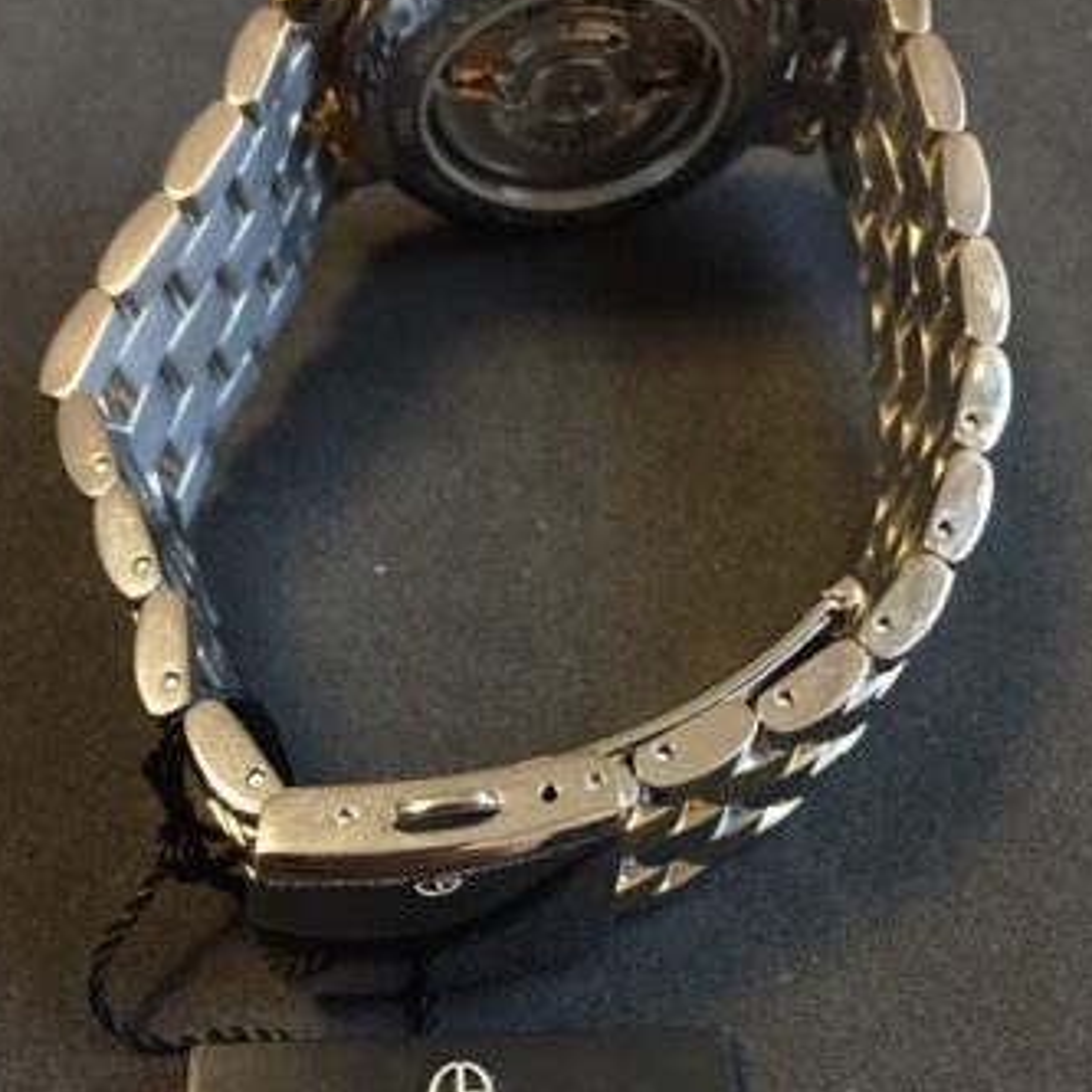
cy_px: 577
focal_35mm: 37
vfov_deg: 44.9
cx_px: 544
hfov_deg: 44.9
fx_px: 1321
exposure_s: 1/33
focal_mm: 4.15
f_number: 2.2
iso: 320
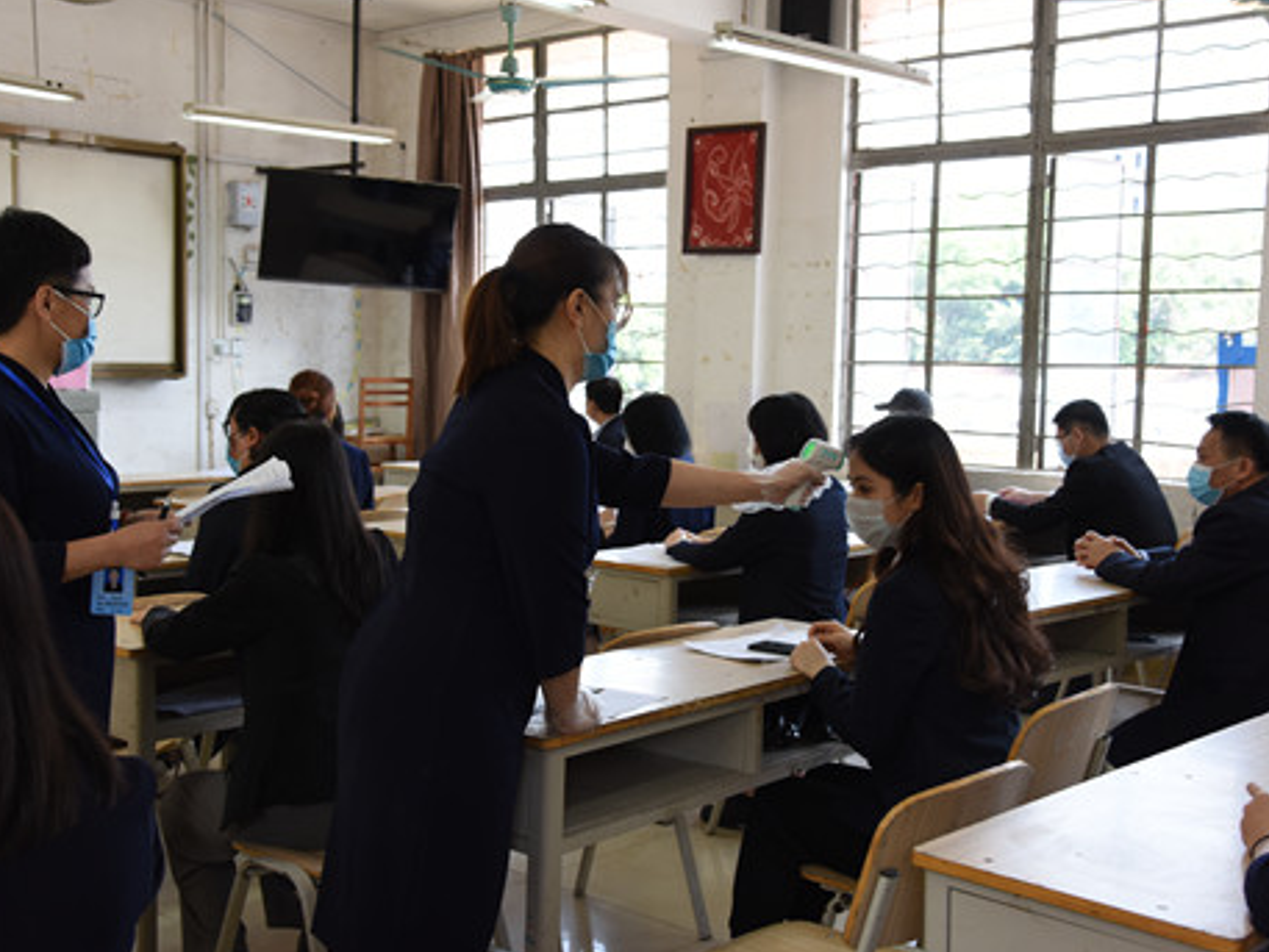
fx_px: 1613
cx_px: 614
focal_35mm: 44
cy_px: 470
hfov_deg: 42.9
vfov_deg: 32.9
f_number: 5
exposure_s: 1/100
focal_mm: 38
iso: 640
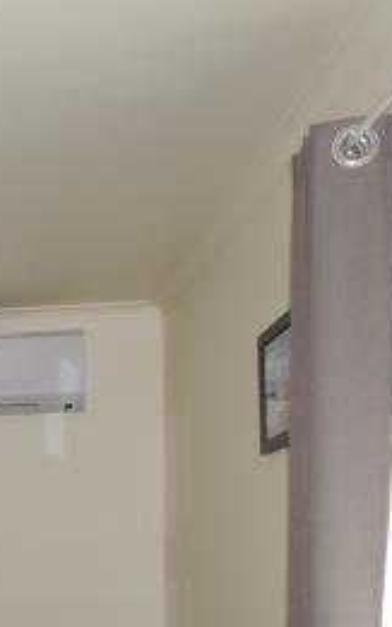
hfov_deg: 14.3
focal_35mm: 78
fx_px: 1334
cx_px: -363
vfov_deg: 25.4
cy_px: 598
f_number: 3
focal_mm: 4.3
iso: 200
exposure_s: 1/30
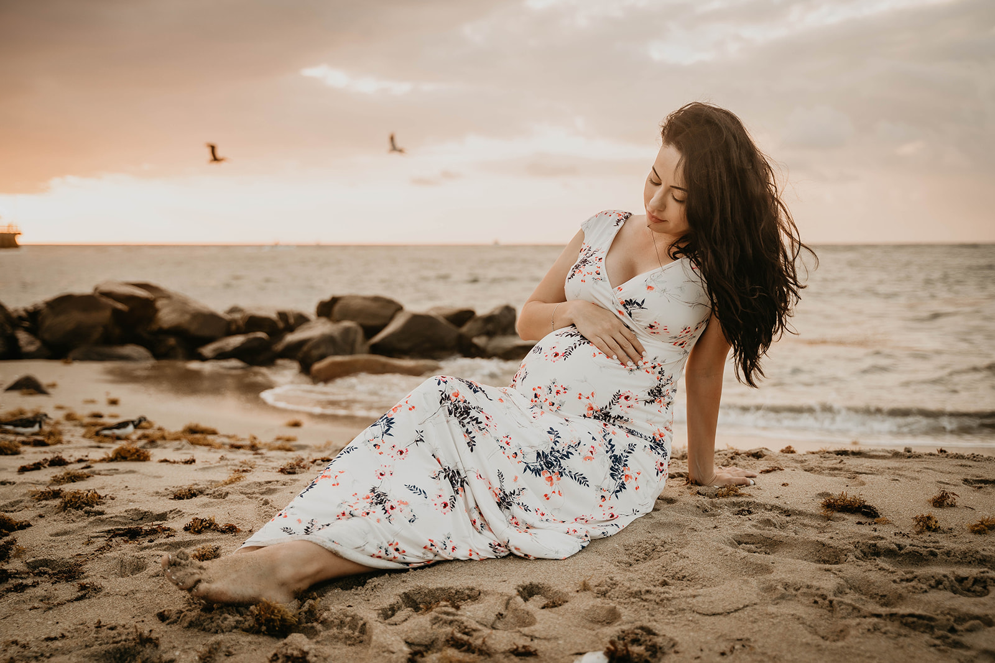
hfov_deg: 48.5
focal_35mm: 40
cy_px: 332
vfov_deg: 33.4
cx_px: 498
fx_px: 1106
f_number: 2.8
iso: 250
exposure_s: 1/250
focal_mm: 40
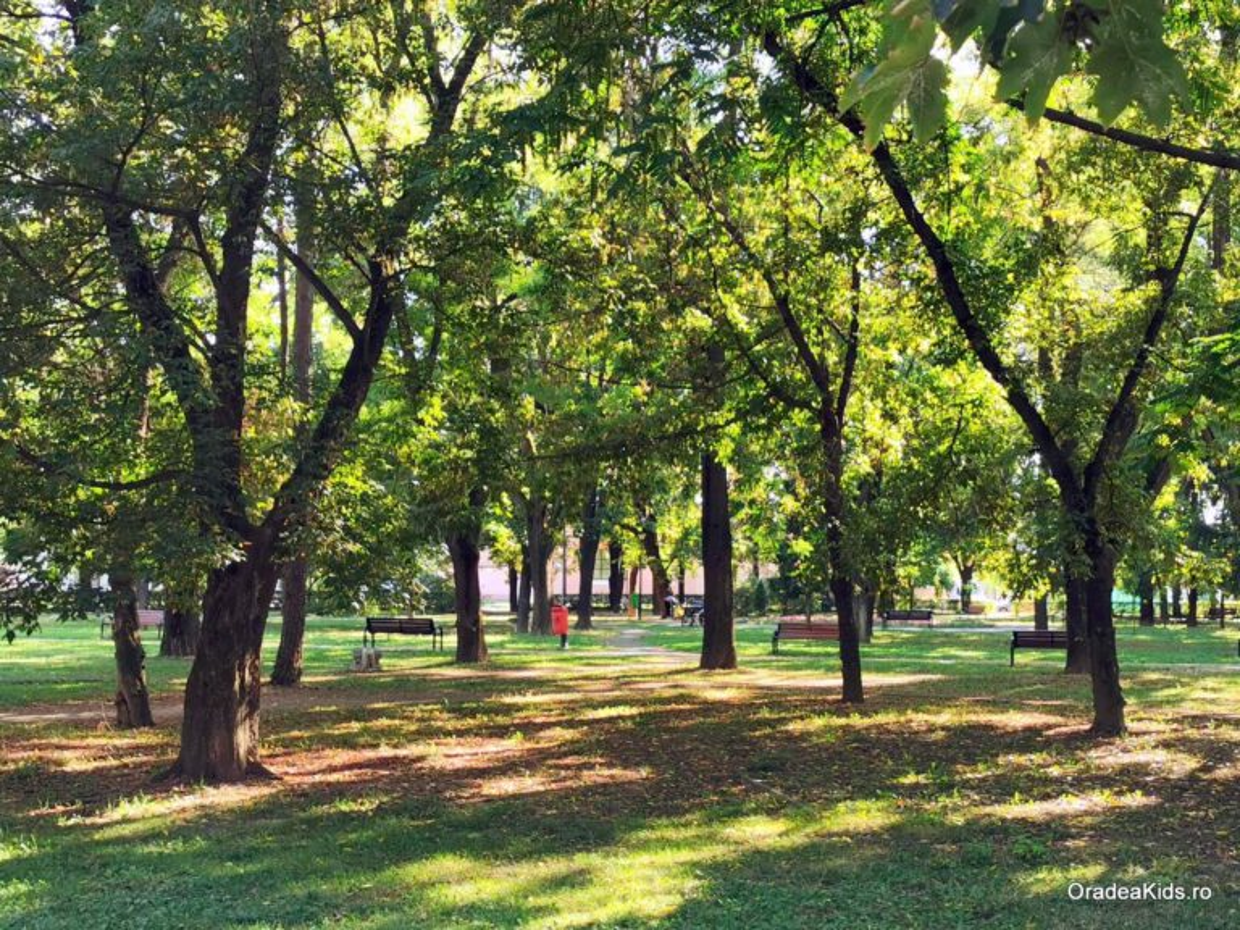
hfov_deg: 49.0
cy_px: 465
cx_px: 620
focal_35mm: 38
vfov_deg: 37.7
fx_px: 1361
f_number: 1.6
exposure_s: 1/221
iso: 50
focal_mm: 5.56
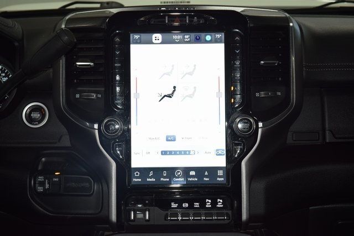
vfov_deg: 18.9
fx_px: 708
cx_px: 177
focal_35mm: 72
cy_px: 118
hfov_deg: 28.1
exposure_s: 1/125
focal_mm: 48
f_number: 5.6
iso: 800
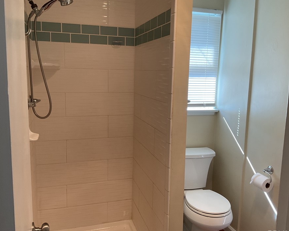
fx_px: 282
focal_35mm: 33
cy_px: 112
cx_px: 145
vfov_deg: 44.6
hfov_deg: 54.2
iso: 40
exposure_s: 1/120
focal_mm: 3
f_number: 1.8
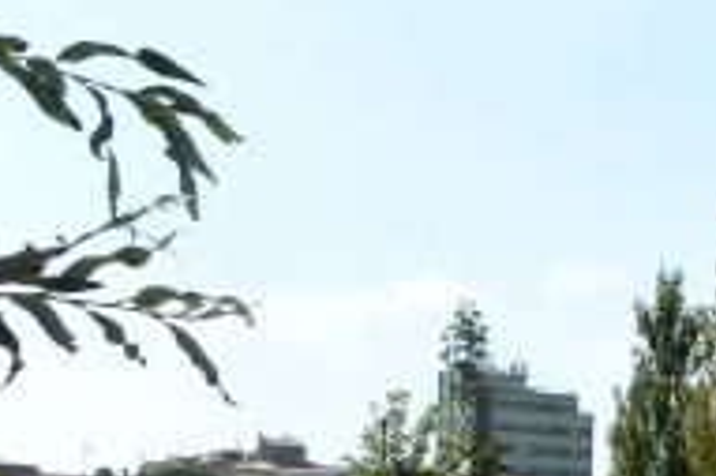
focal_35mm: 145
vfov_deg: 9.4
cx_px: 1586
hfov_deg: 12.0
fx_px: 2881
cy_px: 416
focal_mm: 18
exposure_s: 1/800
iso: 1600
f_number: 14
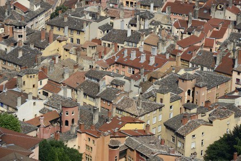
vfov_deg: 8.1
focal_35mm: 170
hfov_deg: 12.1
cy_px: 80
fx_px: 1138
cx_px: 120
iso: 200
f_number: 10
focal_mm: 170
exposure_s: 1/320
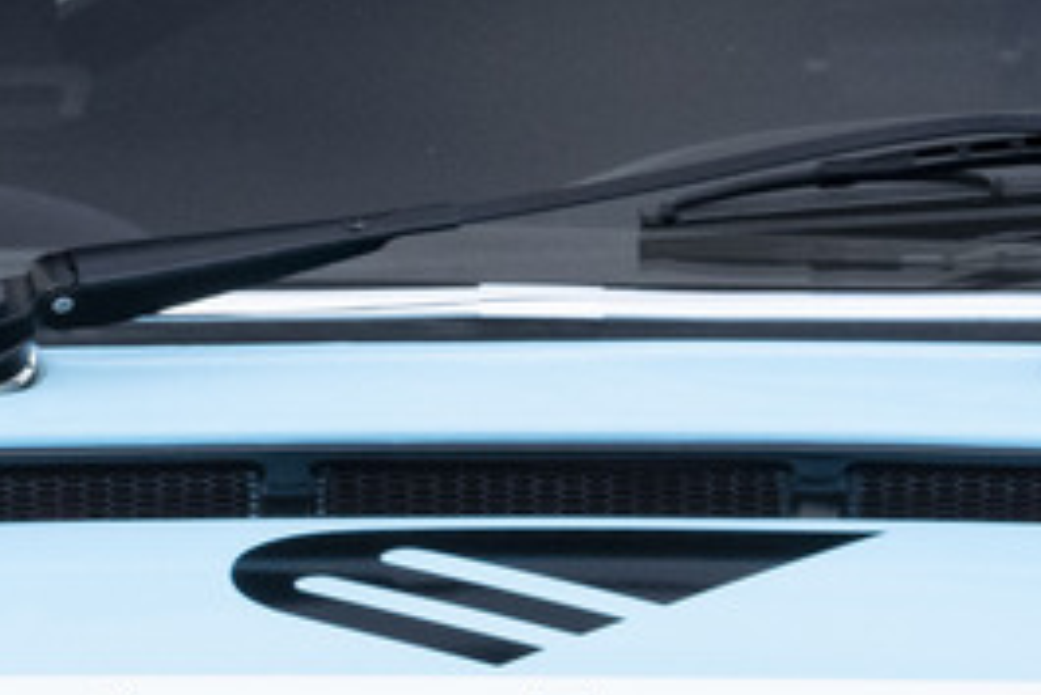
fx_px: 13077
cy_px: 2165
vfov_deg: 3.0
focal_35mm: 452
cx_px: 644
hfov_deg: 4.6
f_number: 7.1
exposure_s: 1/125
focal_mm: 60
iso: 1000
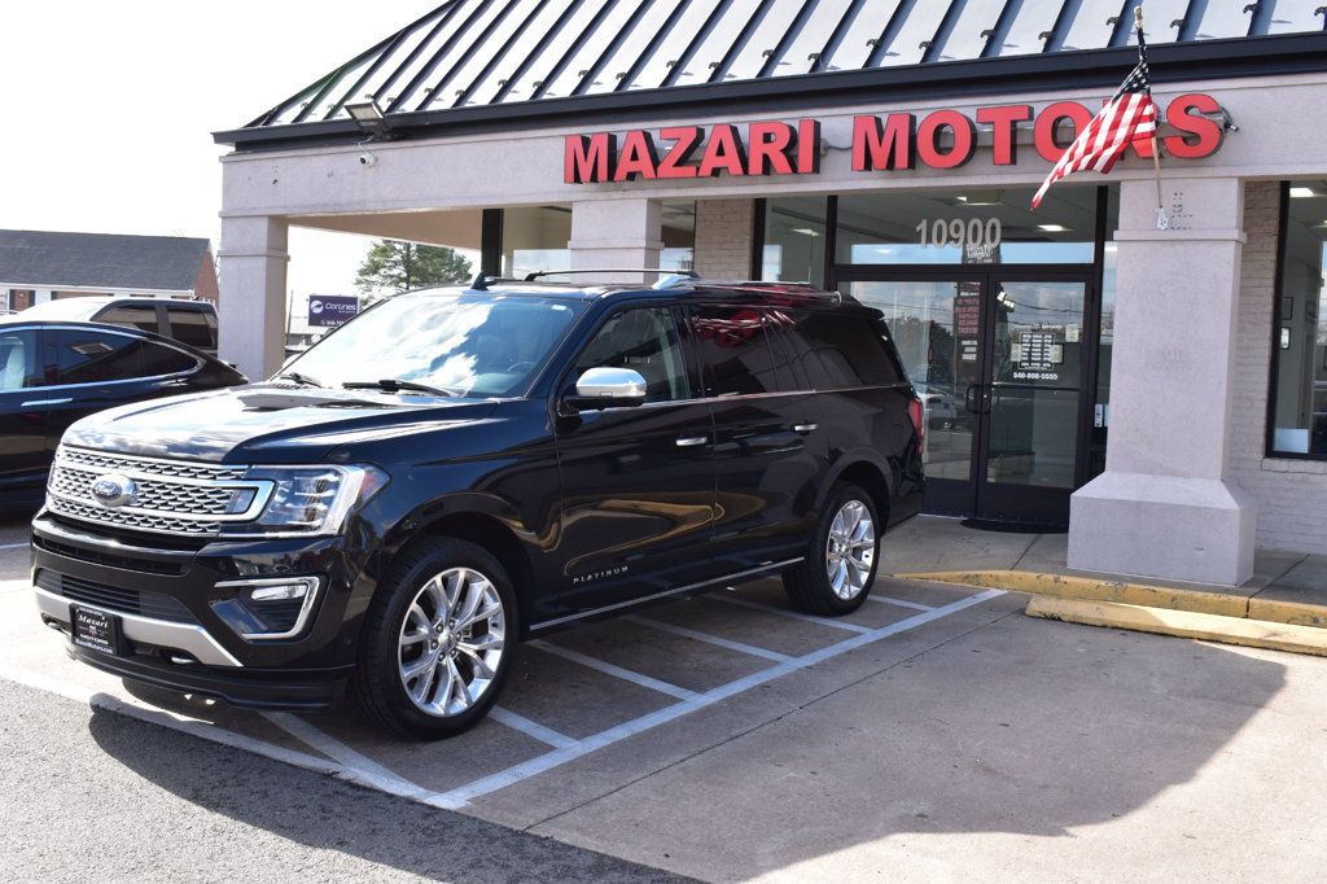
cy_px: 442
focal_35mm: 36
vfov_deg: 36.8
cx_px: 664
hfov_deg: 53.1
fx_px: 1326
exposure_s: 1/200
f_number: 10
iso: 400
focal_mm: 24
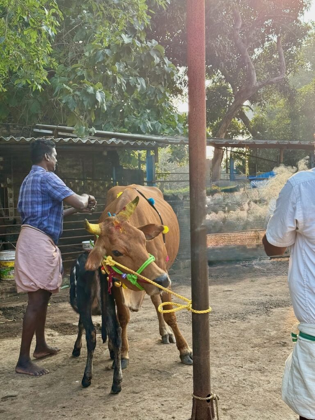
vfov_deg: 39.7
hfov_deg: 30.3
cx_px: 158
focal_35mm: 48
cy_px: 210
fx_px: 582
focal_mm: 6.76
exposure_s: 1/669
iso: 80
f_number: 1.78
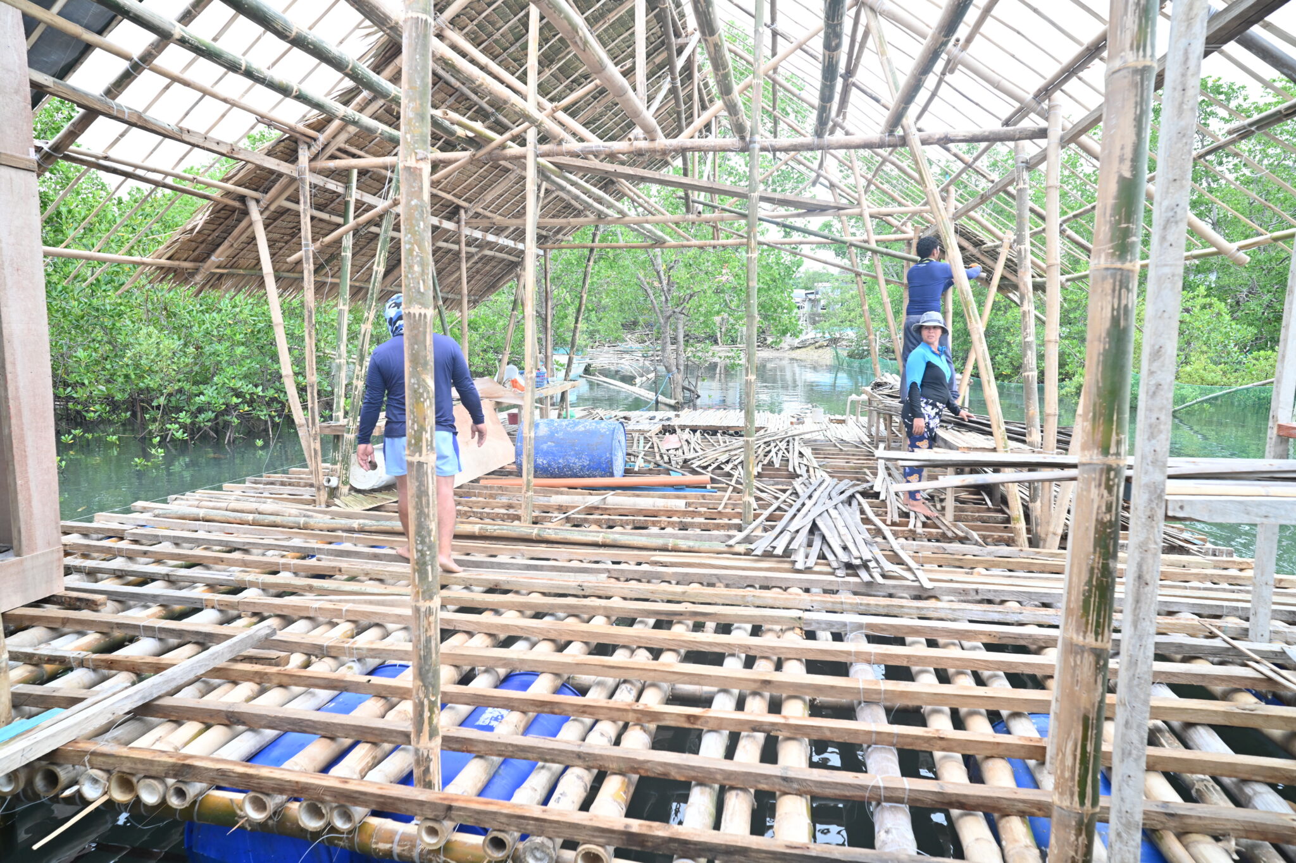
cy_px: 432
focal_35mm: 20
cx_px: 648
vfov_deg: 61.9
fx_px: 720
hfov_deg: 84.0
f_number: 5.6
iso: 1000
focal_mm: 20
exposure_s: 1/200
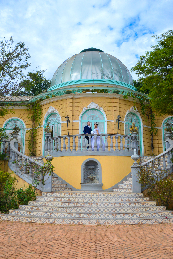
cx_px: 86
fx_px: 230
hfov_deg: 41.1
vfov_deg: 58.7
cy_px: 130
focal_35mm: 32
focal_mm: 32
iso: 640
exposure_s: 1/400
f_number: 11
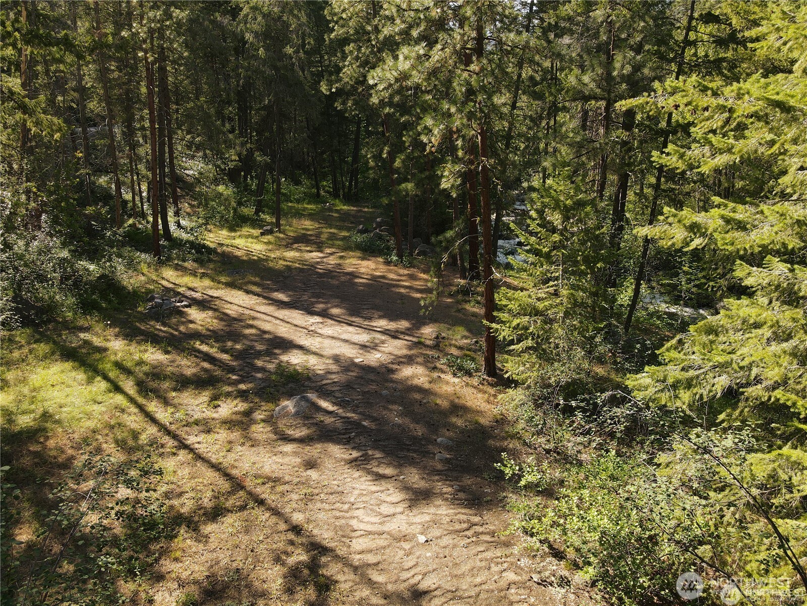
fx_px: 560
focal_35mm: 24
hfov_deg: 71.6
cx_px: 404
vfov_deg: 56.8
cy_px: 303
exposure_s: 1/160
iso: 100
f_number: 2.8
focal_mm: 4.5
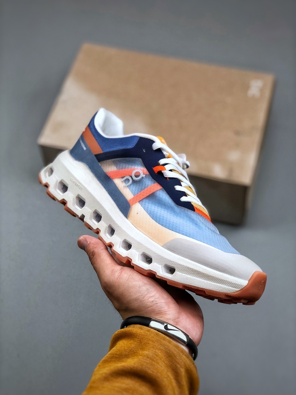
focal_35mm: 57
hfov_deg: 25.7
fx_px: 650
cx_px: 148
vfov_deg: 33.8
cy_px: 198
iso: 32
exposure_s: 1/100
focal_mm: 6.6
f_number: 2.8
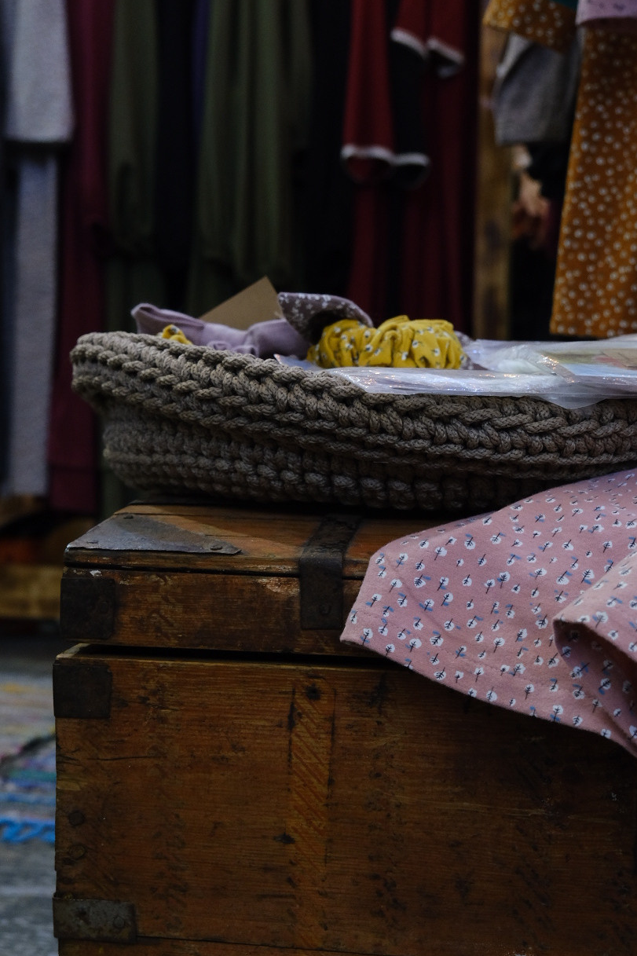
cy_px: 606
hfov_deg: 25.0
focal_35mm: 54
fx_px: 1434
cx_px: 283
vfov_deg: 36.6
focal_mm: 24.7
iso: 1250
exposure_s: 1/60
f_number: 4
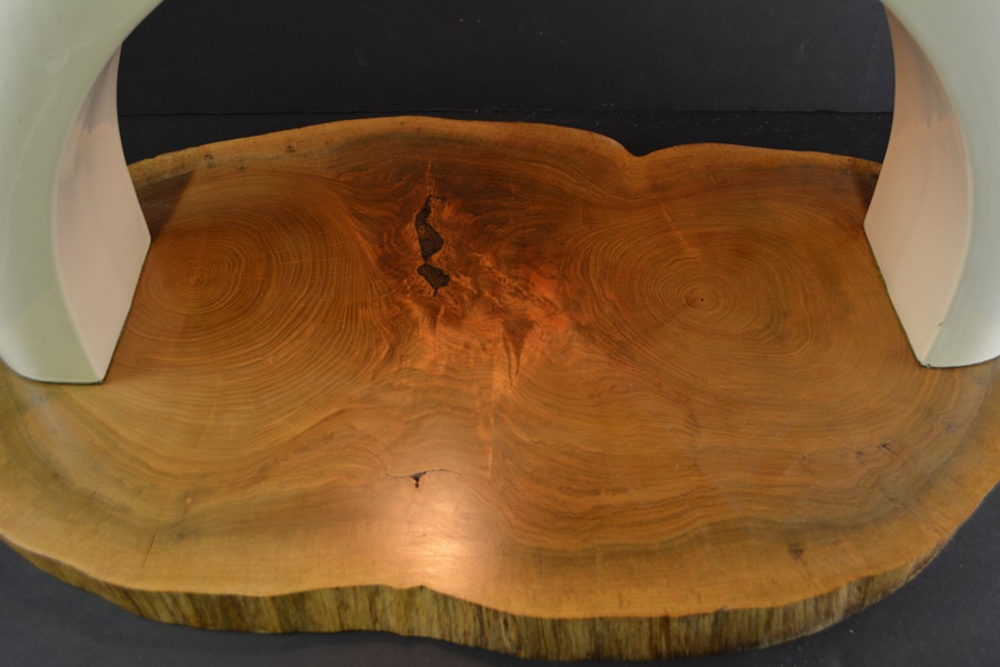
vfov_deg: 36.9
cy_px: 334
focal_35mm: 36
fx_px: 1000
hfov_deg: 53.1
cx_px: 500
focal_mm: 24
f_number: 5
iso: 400
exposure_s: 1/100
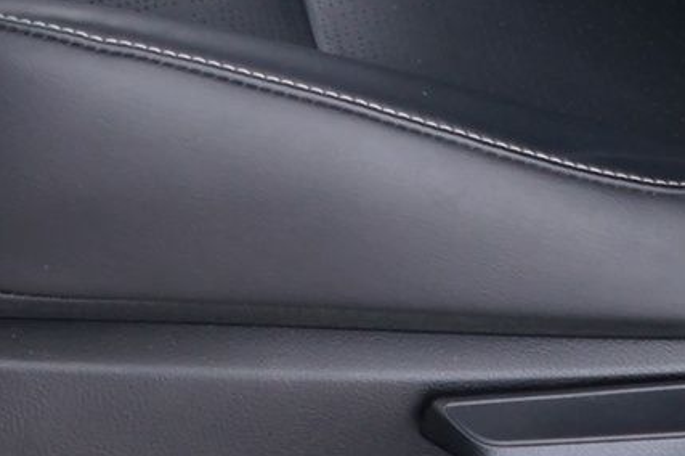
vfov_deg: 7.6
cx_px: 207
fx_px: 3118
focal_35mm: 164
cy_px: -790
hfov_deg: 12.5
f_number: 3.5
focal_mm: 28
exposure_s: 1/8
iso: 800
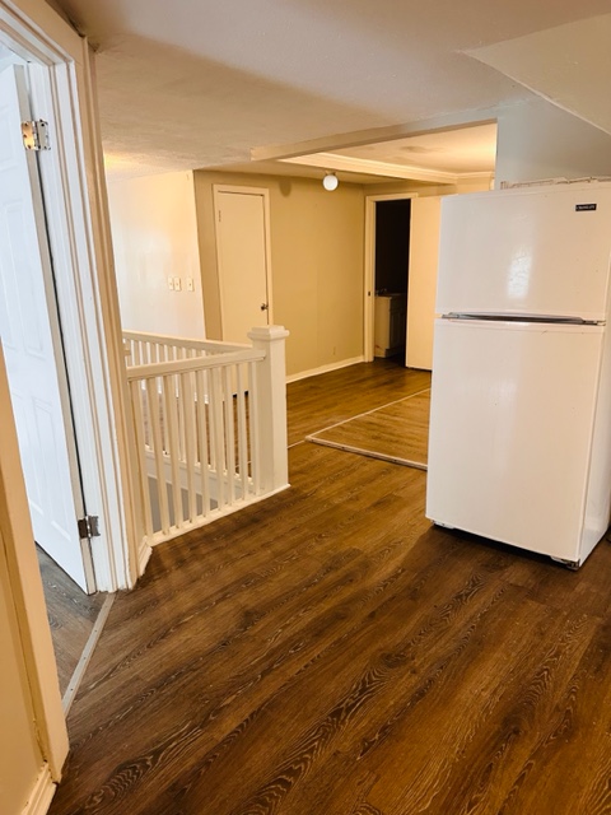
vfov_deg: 71.6
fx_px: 565
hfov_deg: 56.8
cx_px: 306
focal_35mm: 24
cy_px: 408
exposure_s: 1/60
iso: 500
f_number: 1.78
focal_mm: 6.86
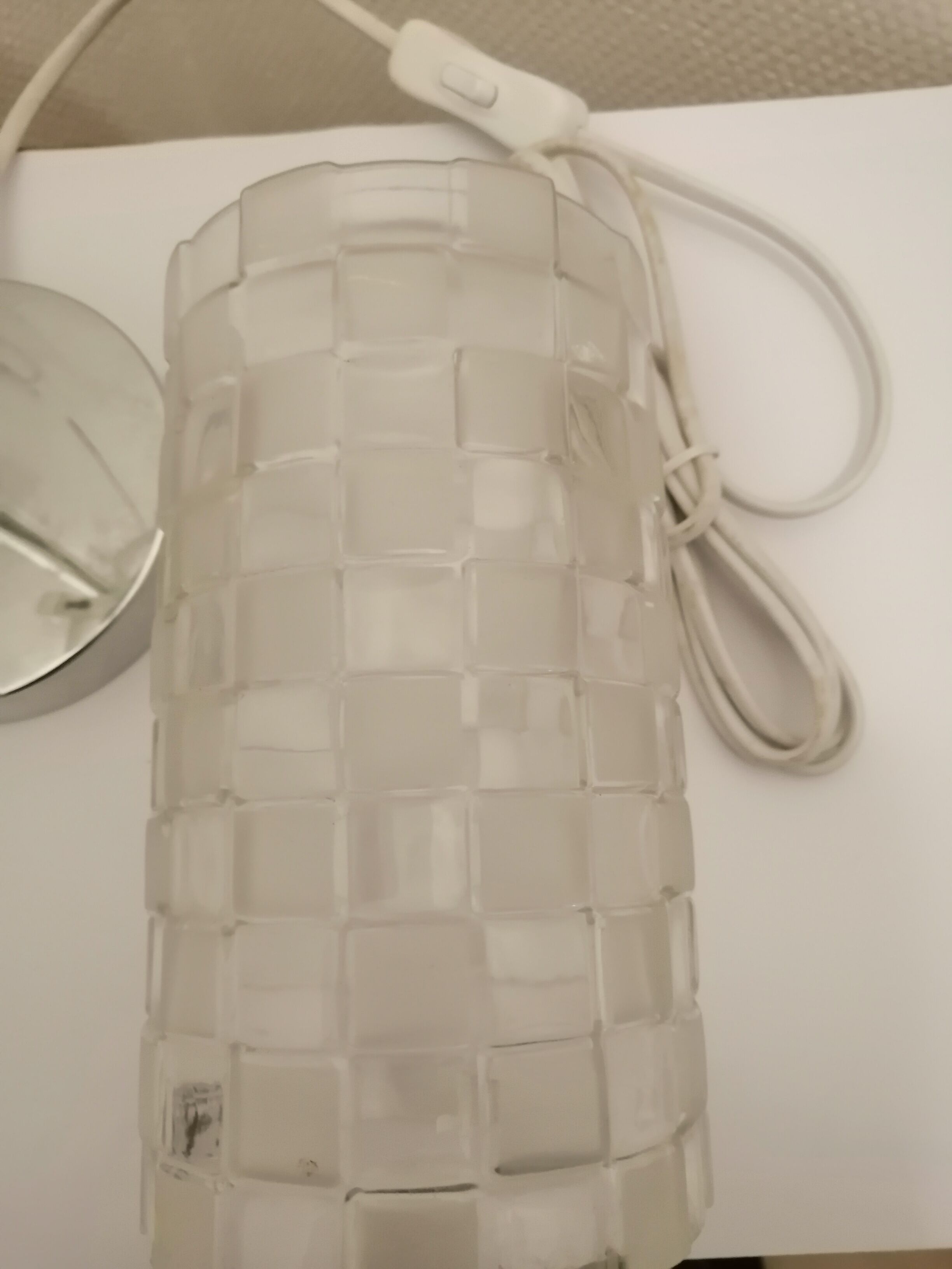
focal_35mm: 26
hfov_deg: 53.1
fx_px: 953
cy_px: 634
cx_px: 476
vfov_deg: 67.3
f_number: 1.8
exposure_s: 1/25
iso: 320
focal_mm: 3.96
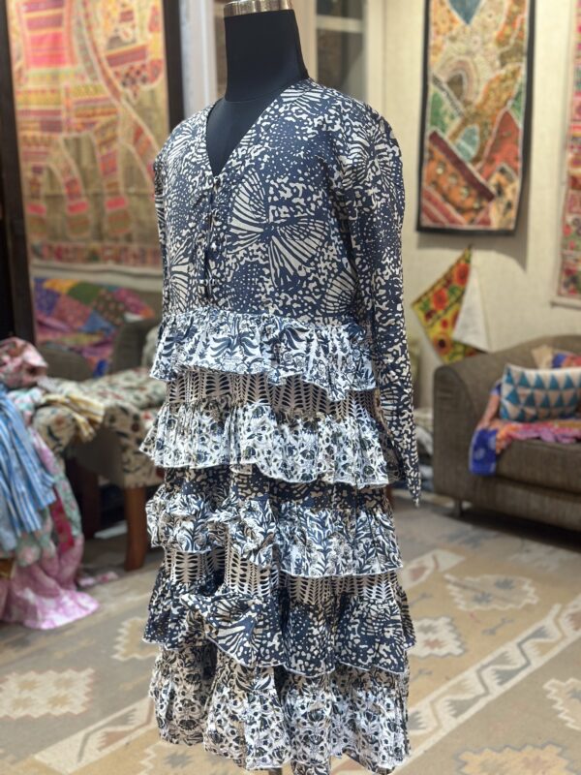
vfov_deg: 39.7
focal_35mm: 48
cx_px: 290
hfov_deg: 30.3
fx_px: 1074
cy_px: 388
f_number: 1.78
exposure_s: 1/100
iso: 160
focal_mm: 6.86
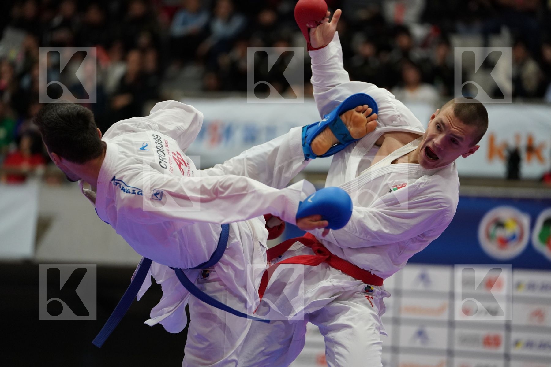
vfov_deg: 7.5
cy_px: 184
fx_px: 2785
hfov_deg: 11.3
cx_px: 276
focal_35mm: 182
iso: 3200
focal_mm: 182
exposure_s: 1/1000
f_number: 2.8
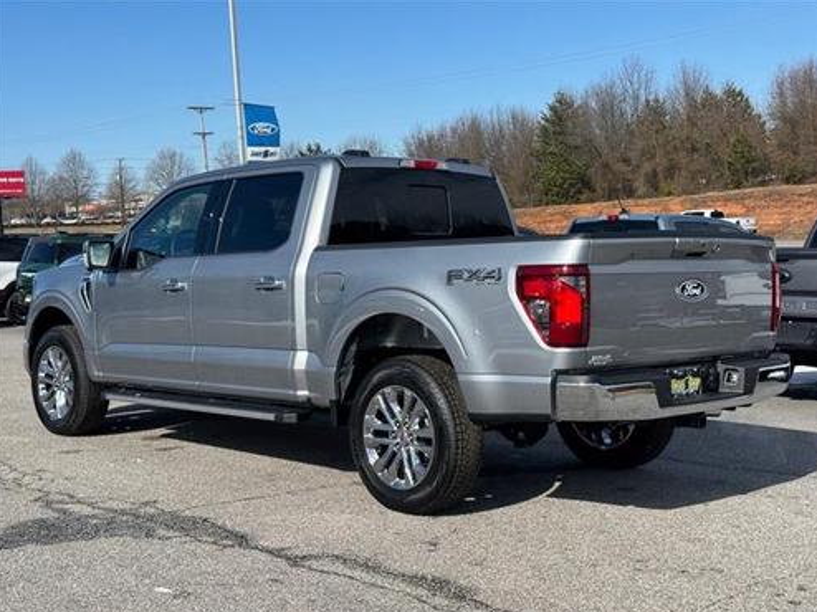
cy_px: 311
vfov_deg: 29.7
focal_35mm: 49
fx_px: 1156
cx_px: 412
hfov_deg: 38.9
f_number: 1.78
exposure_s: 1/4975
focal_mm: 6.76
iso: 64
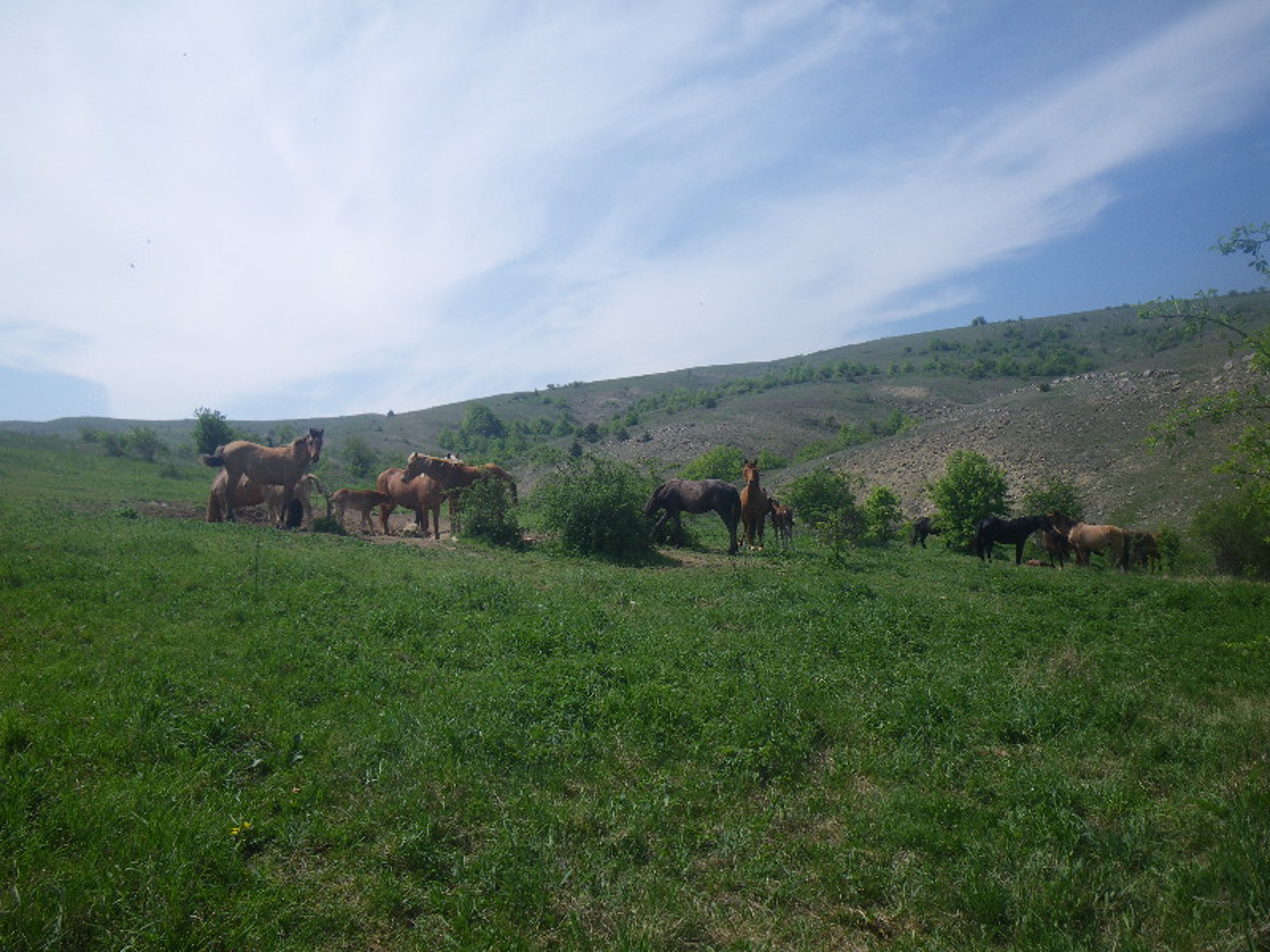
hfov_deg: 63.4
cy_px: 476
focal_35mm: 28
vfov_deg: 49.7
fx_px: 1027
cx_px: 635
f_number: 4.2
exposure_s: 1/640
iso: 50
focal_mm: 5
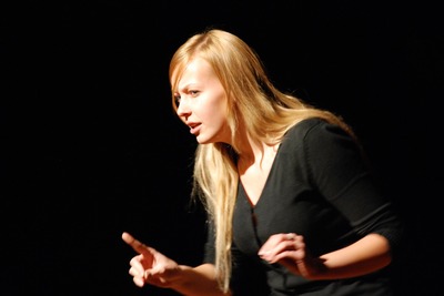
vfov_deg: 8.7
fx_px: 1943
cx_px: 222
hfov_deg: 13.0
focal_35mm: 158
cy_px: 148
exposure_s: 1/8
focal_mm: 105
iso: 1250
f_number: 5.6
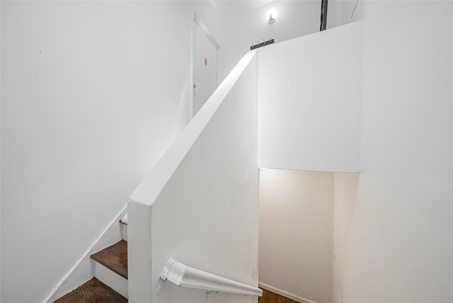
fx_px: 151
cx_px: 226
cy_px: 152
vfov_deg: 90.1
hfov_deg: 112.6
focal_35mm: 12
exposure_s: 1/25
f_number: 10
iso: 800
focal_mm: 12
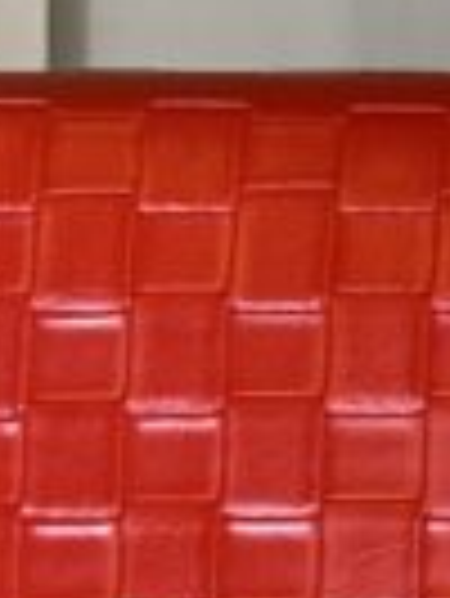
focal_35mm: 288
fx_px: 4984
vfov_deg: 6.9
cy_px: 81
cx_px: 1098
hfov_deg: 5.0
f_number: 1.78
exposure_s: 1/175
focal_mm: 6.86
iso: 50
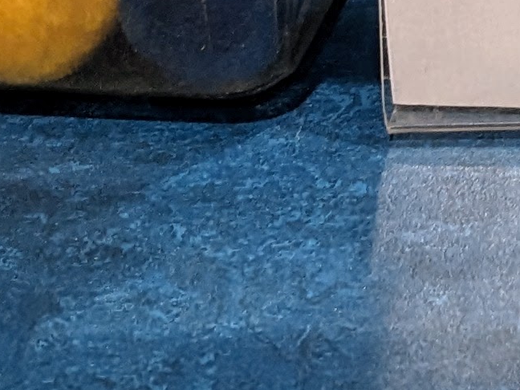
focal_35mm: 168
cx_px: 967
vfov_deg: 8.4
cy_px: -382
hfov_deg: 10.9
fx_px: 2524
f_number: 1.73
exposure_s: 1/60
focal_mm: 4.38
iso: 66
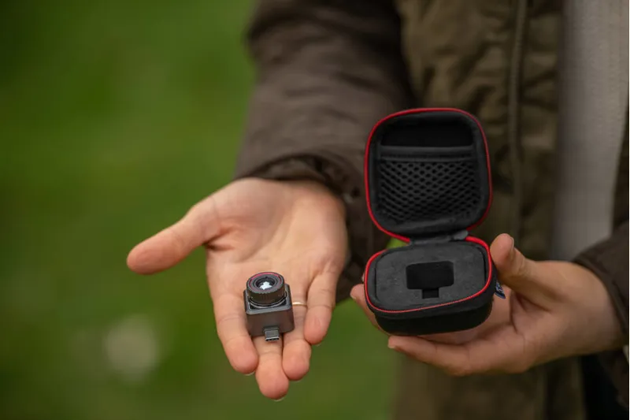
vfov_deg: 8.9
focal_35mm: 155
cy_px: 210
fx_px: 2712
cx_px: 315
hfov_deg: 13.3
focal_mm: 155
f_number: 2.8
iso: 500
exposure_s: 1/1250
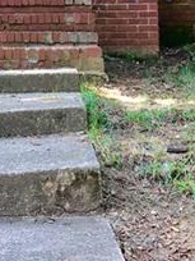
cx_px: 24
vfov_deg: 17.0
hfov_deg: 13.5
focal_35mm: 109
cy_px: -77
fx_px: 819
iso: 25
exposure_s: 1/124
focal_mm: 4.15
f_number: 2.2
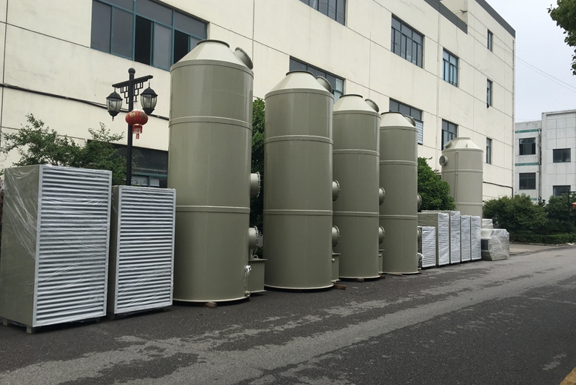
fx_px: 496
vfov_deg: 42.3
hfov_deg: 60.3
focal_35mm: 31
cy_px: 199
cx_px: 282
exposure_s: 1/818
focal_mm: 4.15
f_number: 2.2
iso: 25
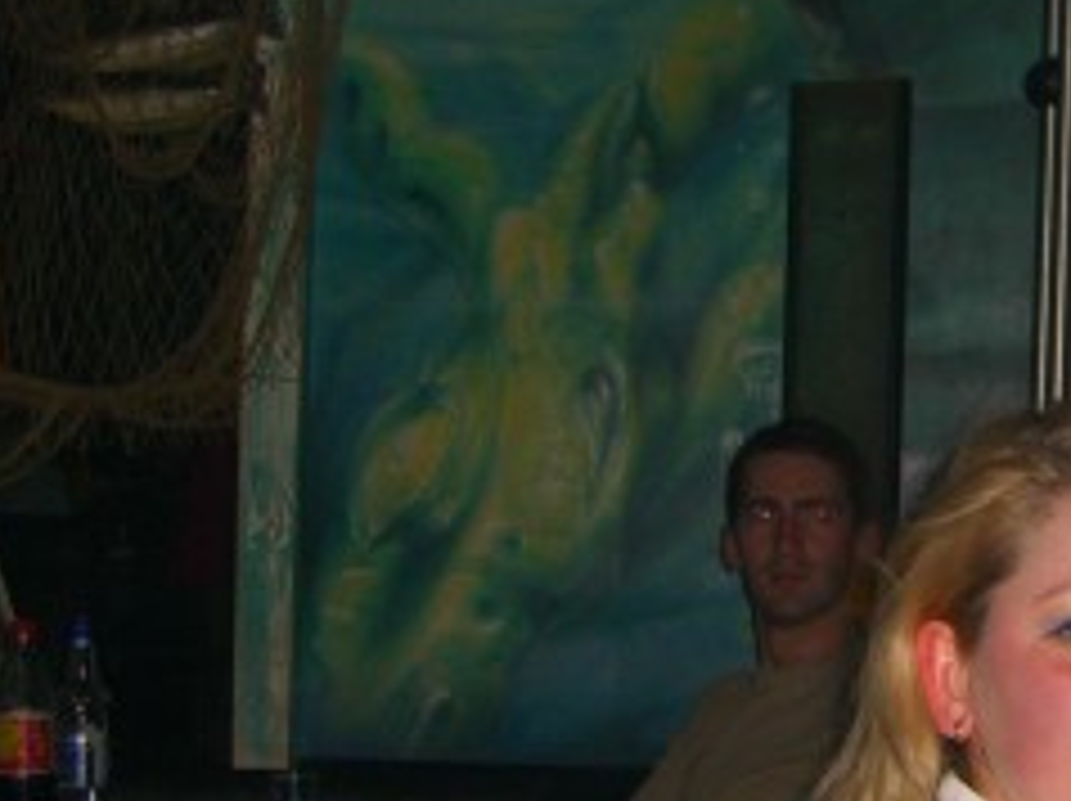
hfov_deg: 19.8
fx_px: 2967
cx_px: 1080
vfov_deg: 15.3
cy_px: 594
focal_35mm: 96
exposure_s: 1/60
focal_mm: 7.9
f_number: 2.8
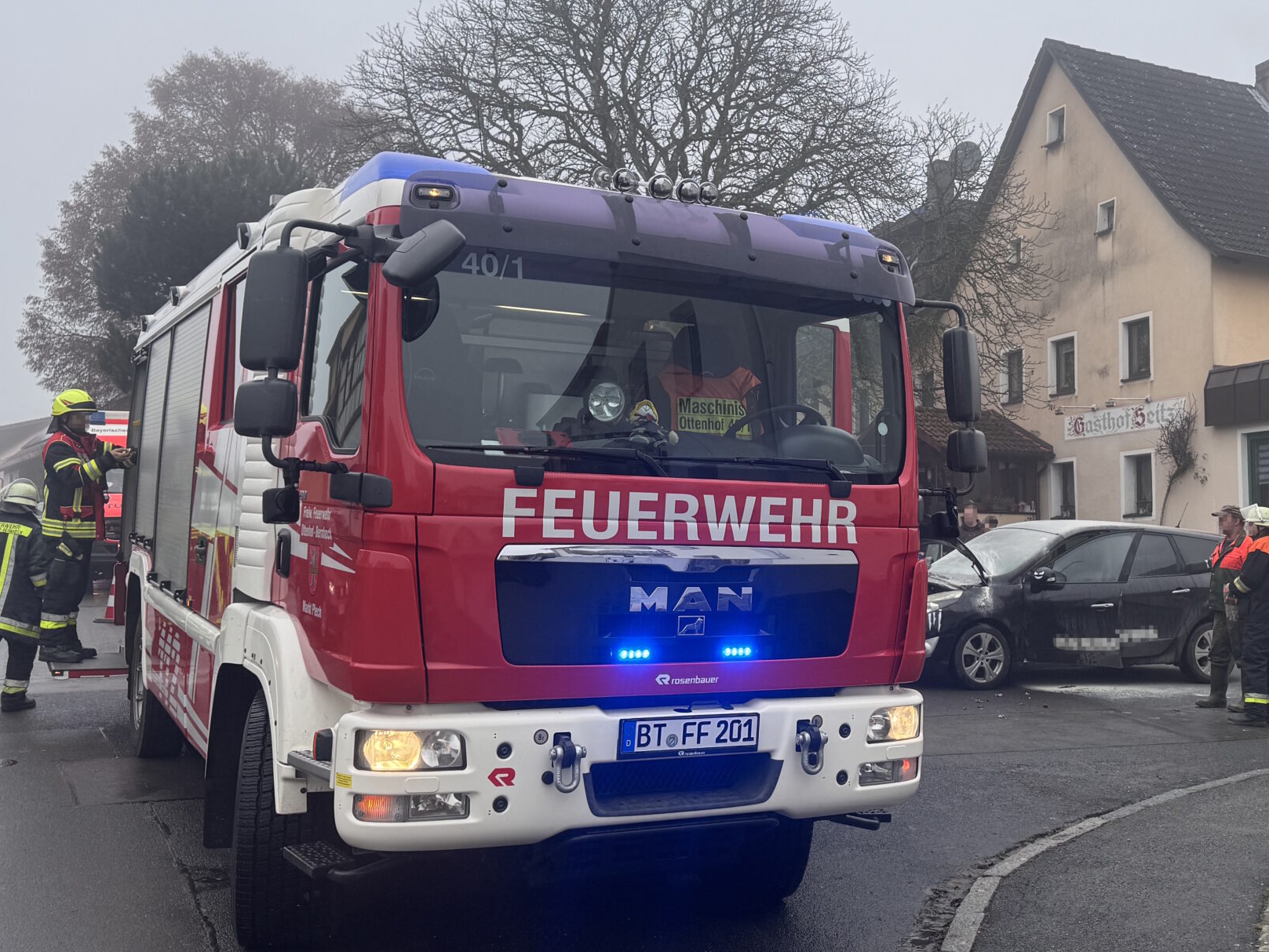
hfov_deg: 48.6
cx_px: 781
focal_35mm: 38
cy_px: 427
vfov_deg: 37.7
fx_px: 1393
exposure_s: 1/792
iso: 80
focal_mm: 6.76
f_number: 1.78
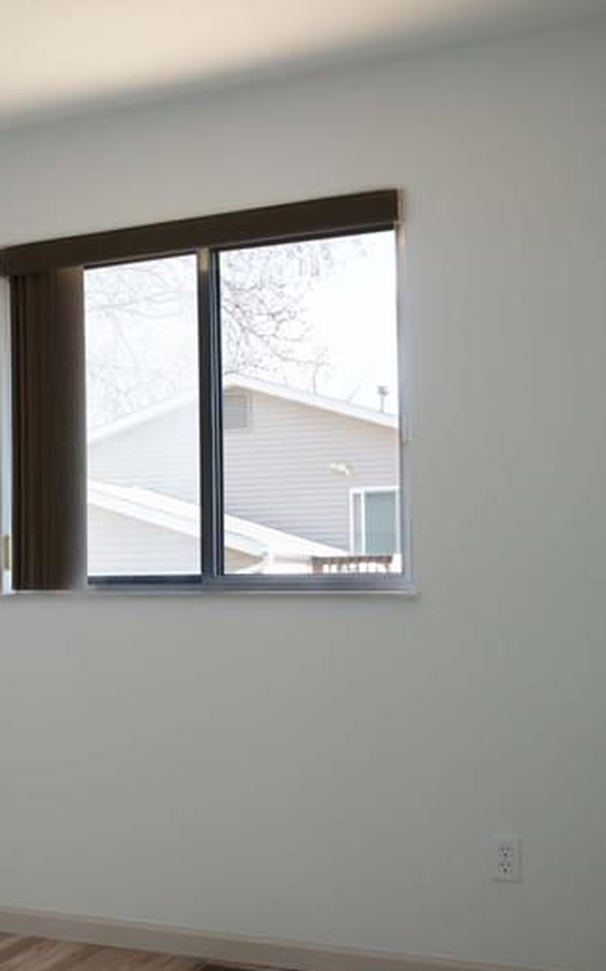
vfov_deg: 40.9
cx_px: -95
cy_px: 574
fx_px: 1296
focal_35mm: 49
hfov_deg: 24.2
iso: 200
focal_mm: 24
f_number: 9
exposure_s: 1/30
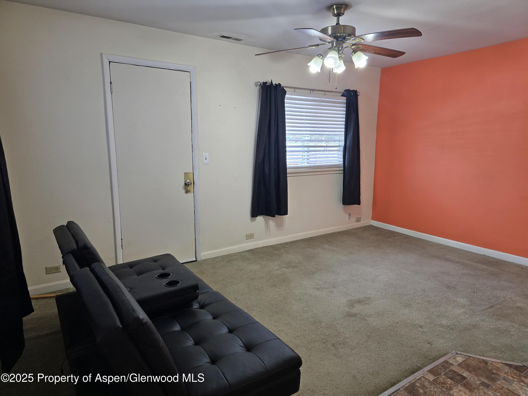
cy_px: 198
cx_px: 264
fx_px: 351
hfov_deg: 73.9
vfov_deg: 58.9
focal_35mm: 23
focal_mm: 6.3
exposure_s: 1/120
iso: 50
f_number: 1.7
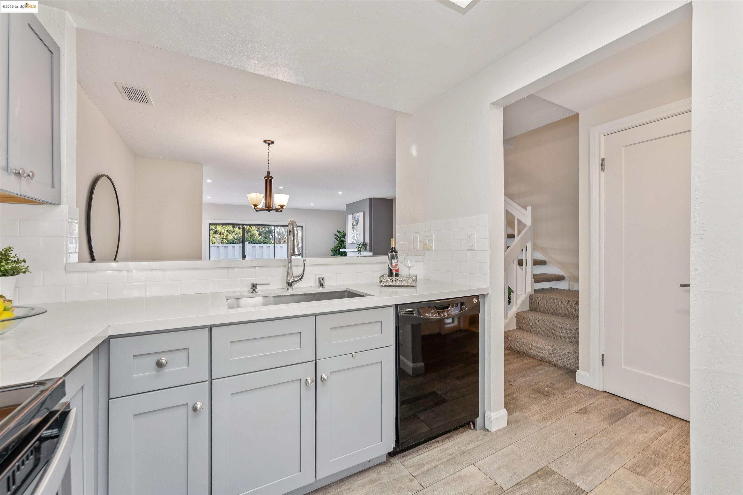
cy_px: 248
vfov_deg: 81.2
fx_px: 289
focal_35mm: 14
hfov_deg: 104.3
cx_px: 372
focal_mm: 14
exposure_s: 1/5
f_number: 8
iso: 100
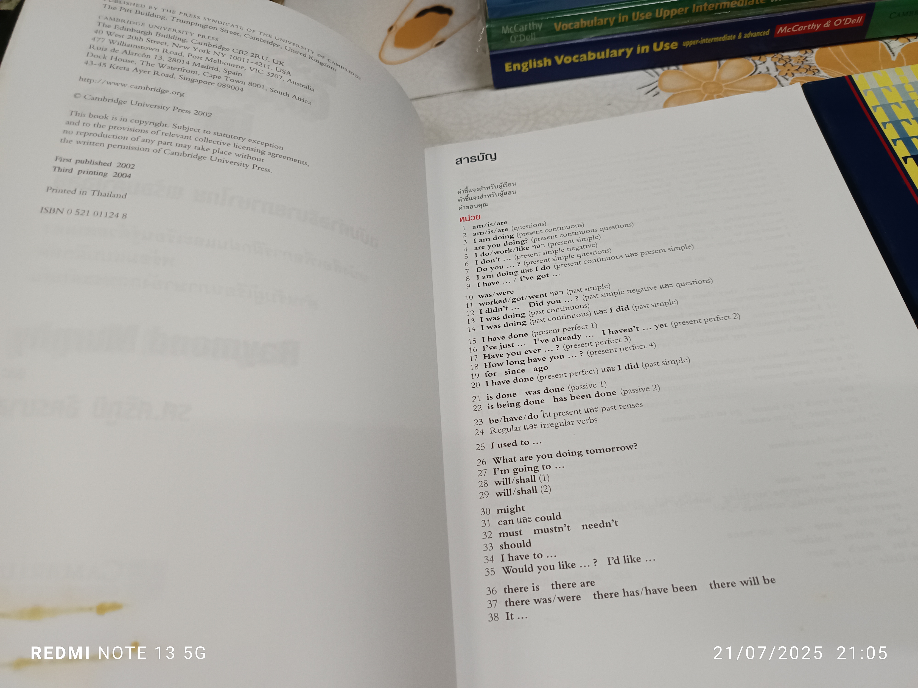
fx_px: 636
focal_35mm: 24
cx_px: 459
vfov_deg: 56.8
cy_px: 344
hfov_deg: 71.6
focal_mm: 5.31
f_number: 1.7
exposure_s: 1/50
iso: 971
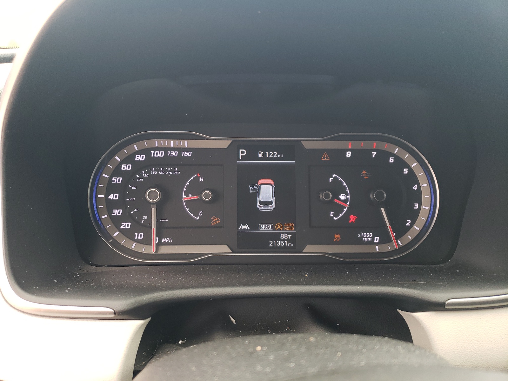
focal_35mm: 26
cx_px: 254
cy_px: 190
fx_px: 382
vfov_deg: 53.1
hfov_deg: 67.3
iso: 79
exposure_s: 1/120
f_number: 1.5
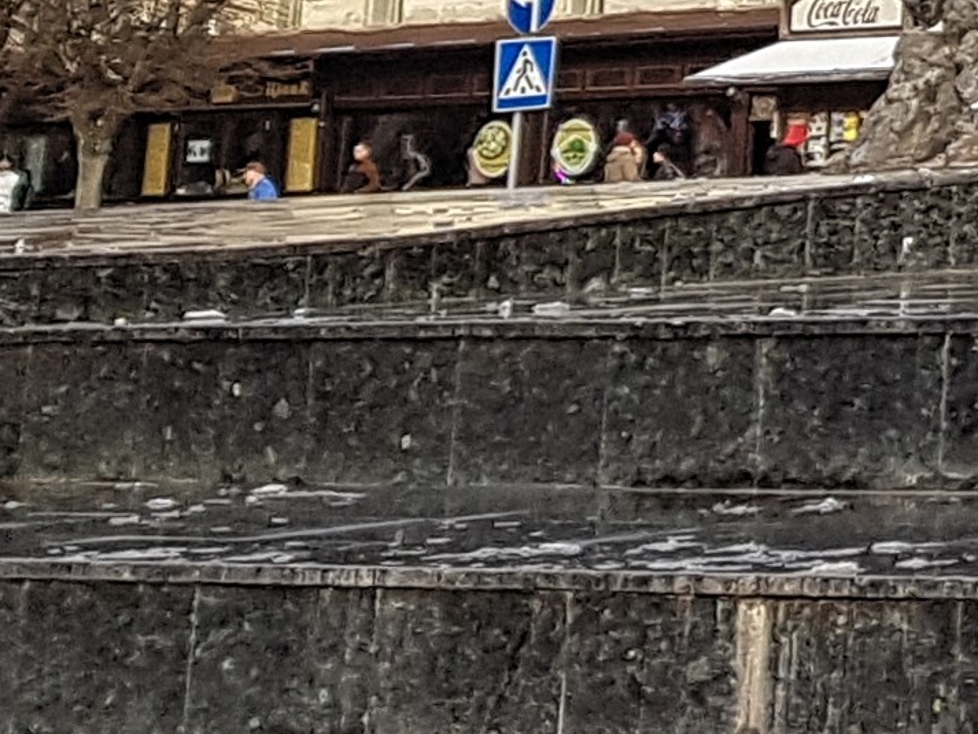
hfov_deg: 11.2
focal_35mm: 147
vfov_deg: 9.4
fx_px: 4154
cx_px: 2352
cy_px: -808
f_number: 1.7
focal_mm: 4.2
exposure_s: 1/618
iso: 50
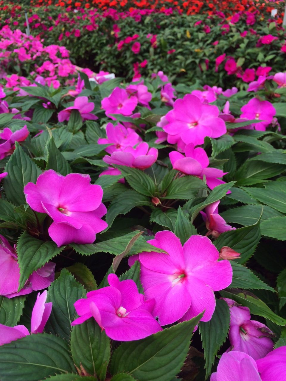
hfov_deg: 48.2
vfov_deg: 61.7
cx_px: 143
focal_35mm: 29
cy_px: 190
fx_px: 319
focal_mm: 4.15
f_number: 2.2
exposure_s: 1/360
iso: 32
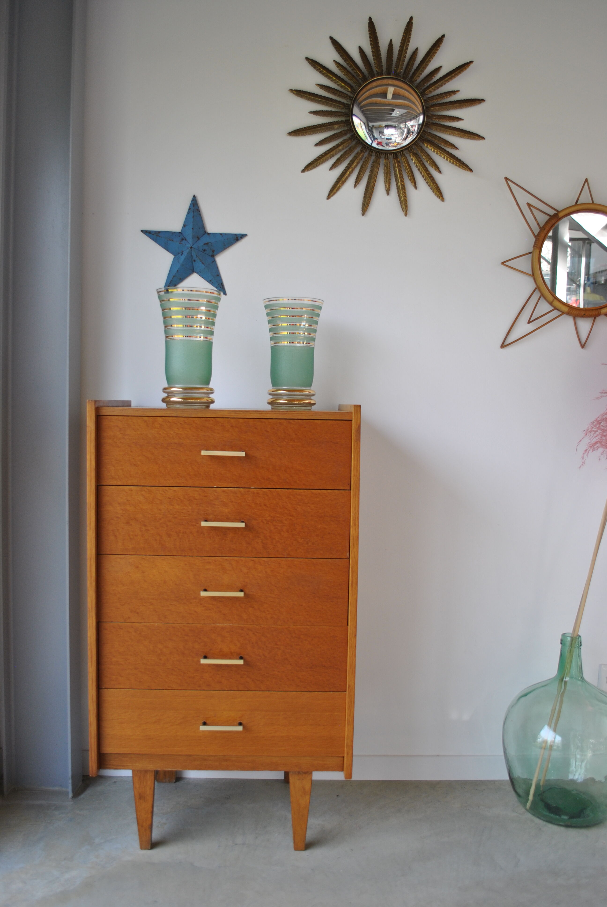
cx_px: 304
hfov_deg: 43.7
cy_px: 454
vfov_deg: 61.9
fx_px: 757
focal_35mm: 30
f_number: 4
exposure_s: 1/60
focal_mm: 20
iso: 200
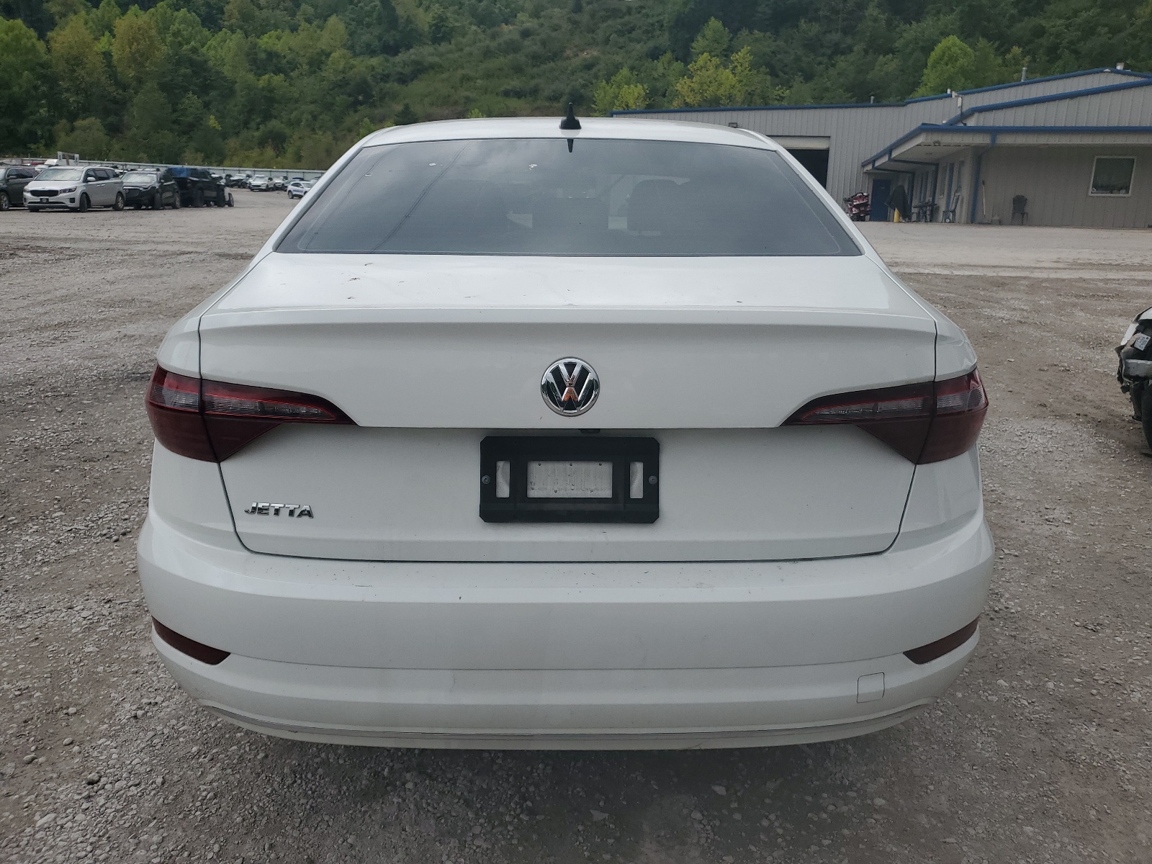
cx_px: 576
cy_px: 432
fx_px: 865
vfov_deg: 53.1
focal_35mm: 26
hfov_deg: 67.3
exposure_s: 1/5000
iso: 50
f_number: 1.5
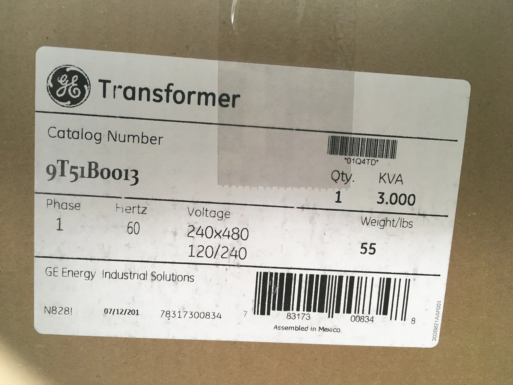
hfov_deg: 61.7
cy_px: 192
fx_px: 430
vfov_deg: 48.2
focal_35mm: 29
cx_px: 256
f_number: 2.2
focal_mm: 4.15
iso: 100
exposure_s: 1/30
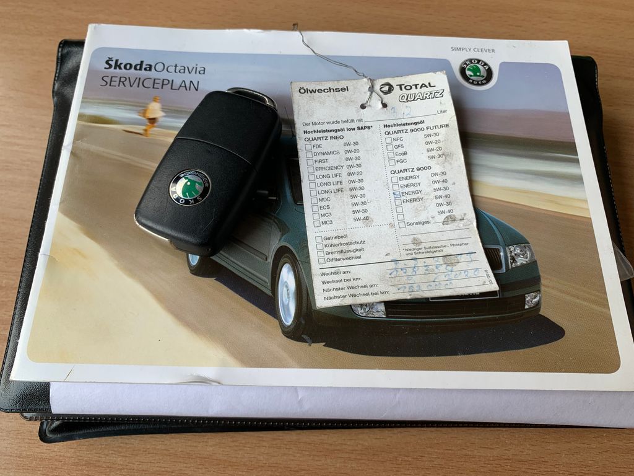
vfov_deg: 53.1
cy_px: 238
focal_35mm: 26
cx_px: 317
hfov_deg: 67.3
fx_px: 476
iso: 25
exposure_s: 1/237
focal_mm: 4.25
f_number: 1.8
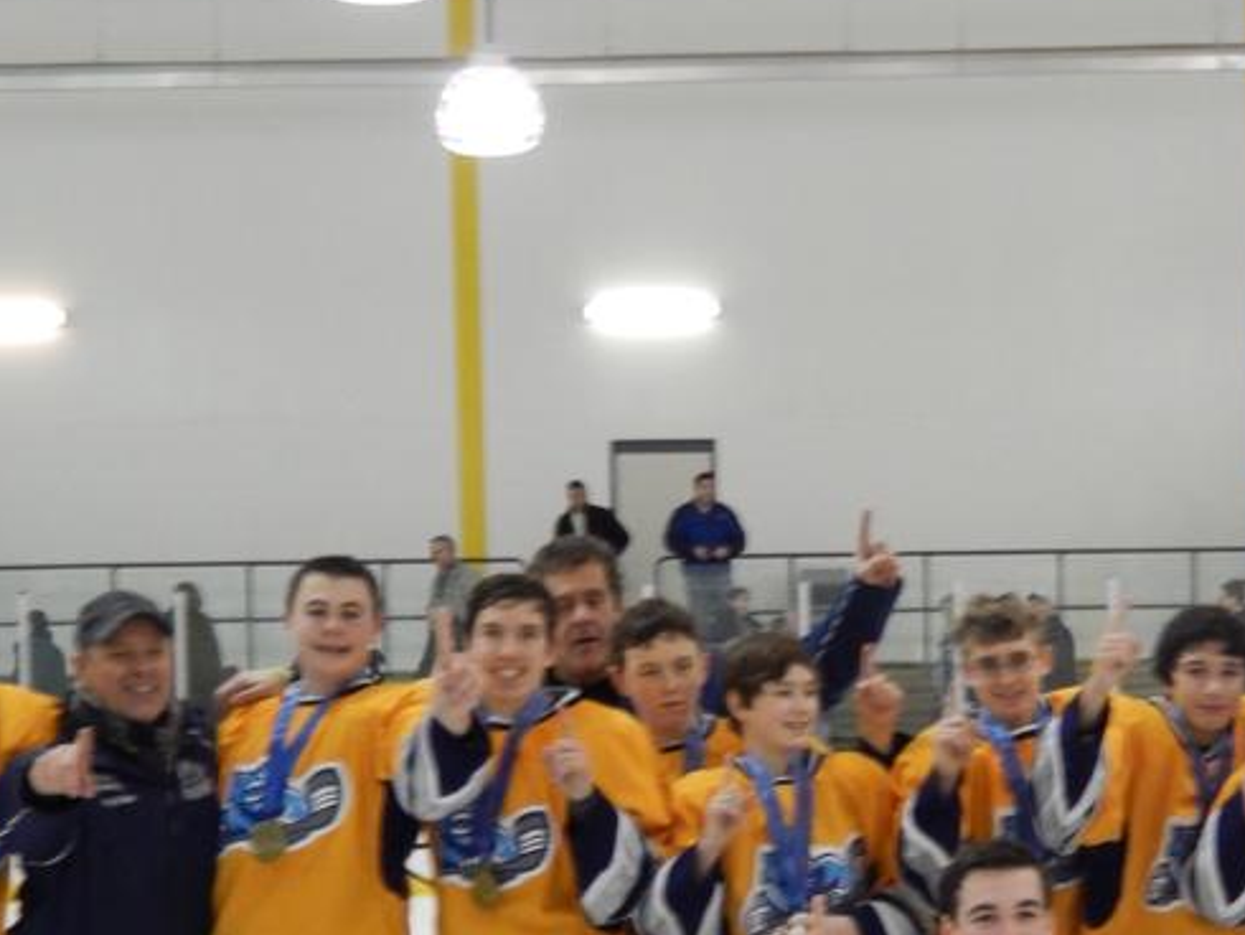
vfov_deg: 15.6
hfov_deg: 20.6
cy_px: 775
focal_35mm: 94
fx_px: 3382
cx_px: 991
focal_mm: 8.1
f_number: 4.3
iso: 400
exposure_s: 1/30
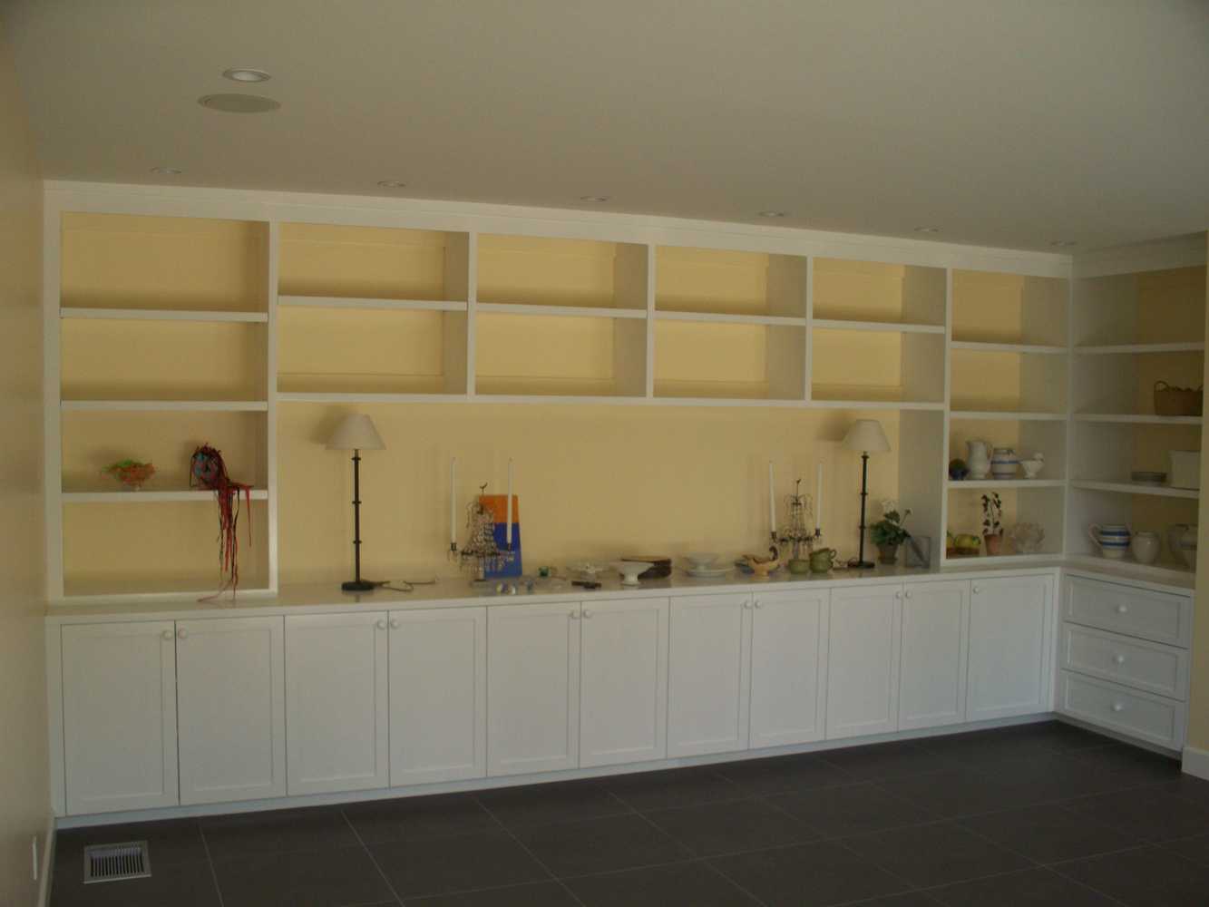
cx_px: 604
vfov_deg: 39.7
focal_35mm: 36
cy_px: 454
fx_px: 1257
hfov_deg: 51.4
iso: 160
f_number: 2.8
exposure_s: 1/125
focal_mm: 7.54
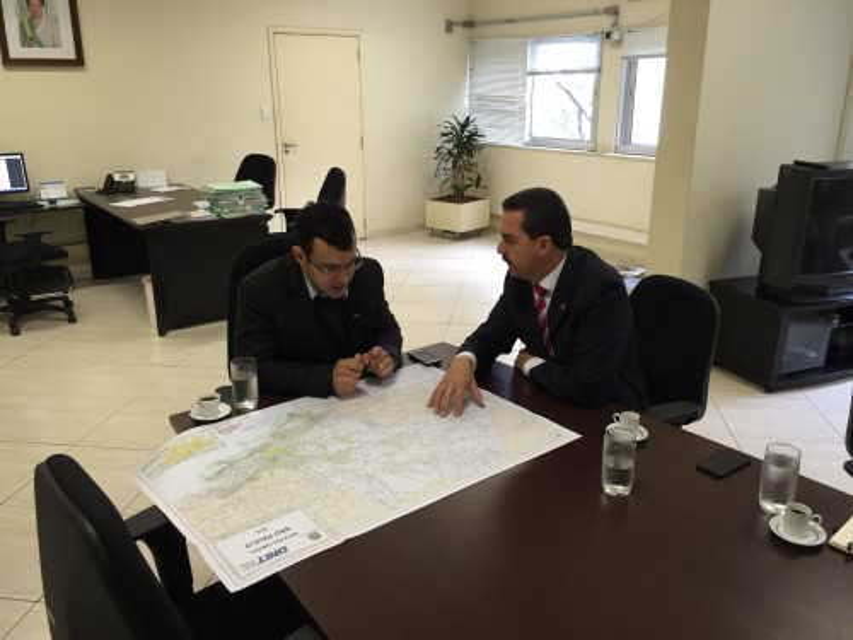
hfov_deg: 61.7
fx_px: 715
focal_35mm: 29
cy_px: 320
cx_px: 426
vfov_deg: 48.2
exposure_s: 1/30
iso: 80
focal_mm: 4.15
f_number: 2.2
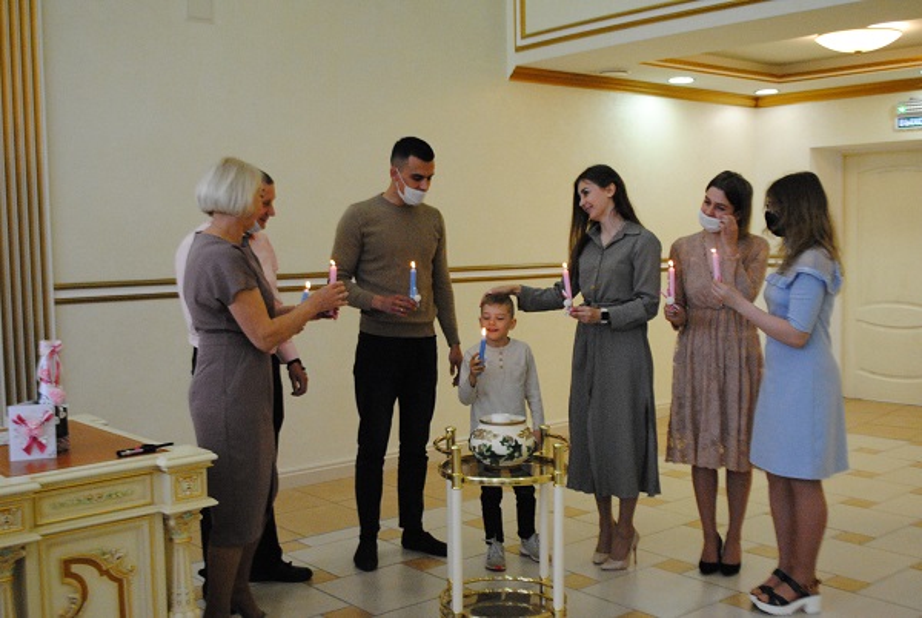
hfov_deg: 49.5
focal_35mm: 39
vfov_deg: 34.3
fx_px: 1000
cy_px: 309
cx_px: 461
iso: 1600
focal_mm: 26
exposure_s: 1/100
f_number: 5
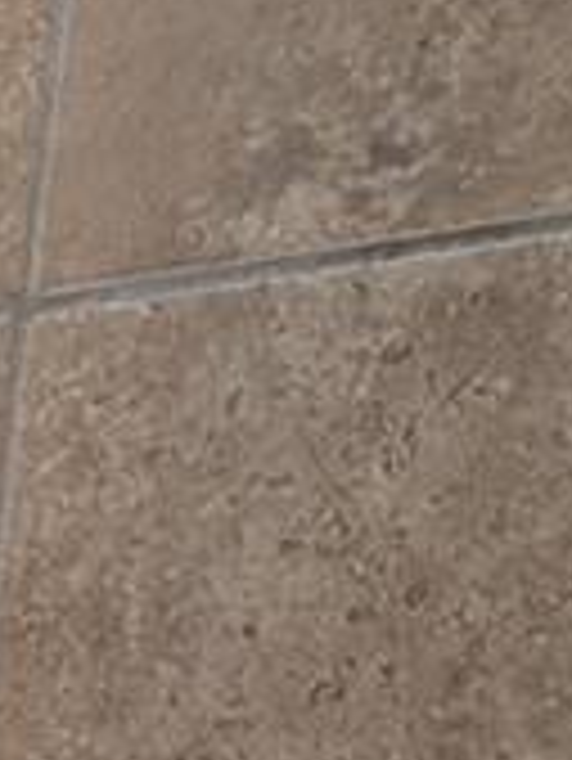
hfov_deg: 10.9
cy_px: 1084
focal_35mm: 85
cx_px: -1182
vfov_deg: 20.3
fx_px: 1870
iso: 98
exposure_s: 1/24
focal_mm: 2.02
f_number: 1.7
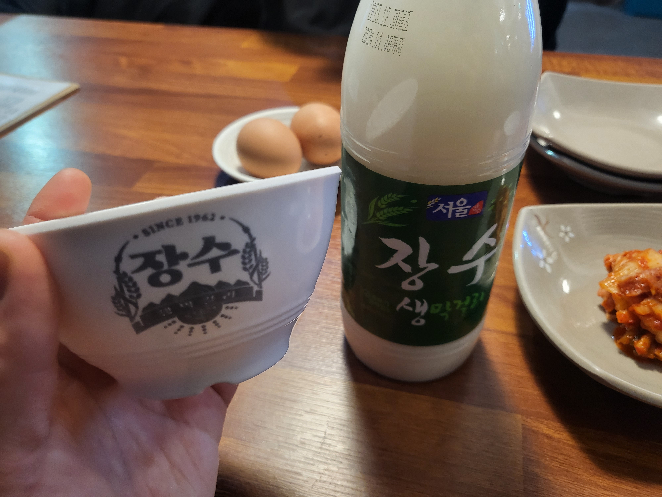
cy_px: 248
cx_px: 331
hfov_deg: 67.3
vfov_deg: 53.1
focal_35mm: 26
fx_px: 497
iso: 320
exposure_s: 1/40
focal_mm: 4.25
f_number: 1.8
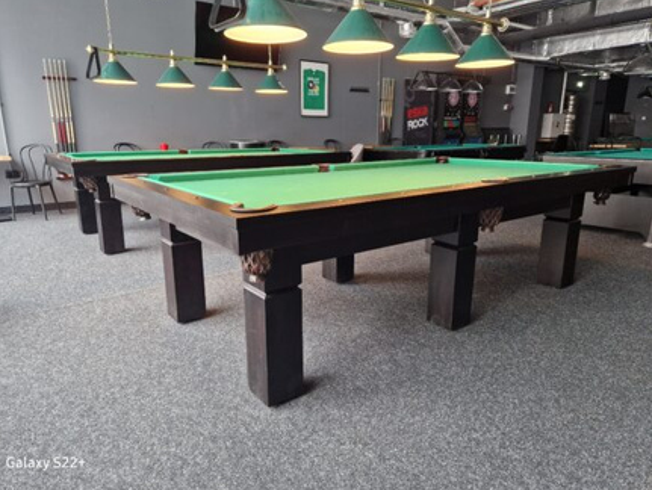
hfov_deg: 71.5
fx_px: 452
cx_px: 315
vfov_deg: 56.9
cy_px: 248
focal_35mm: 24
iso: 400
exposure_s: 1/100
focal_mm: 5.4
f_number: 1.8
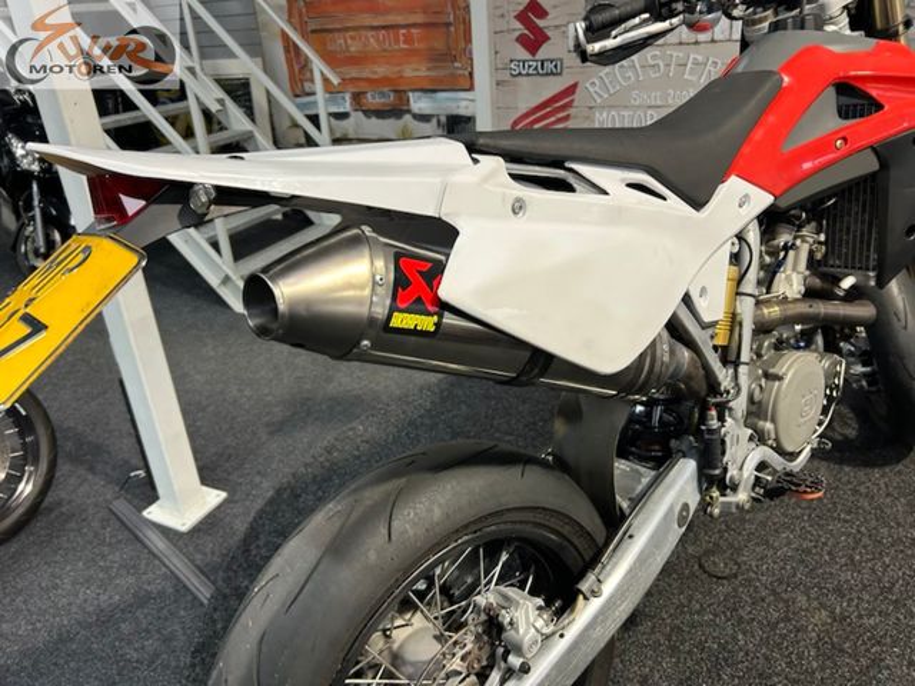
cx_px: 458
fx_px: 687
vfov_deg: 53.1
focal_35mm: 26
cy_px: 343
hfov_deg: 67.3
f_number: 1.5
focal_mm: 5.7
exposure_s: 1/100
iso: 80
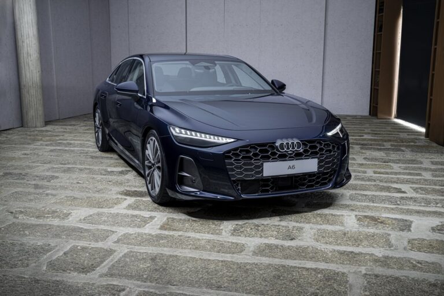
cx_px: 222
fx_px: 493
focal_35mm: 40
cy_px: 148
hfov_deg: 48.5
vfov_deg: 33.4
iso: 80
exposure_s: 10
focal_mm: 40
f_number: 5.6
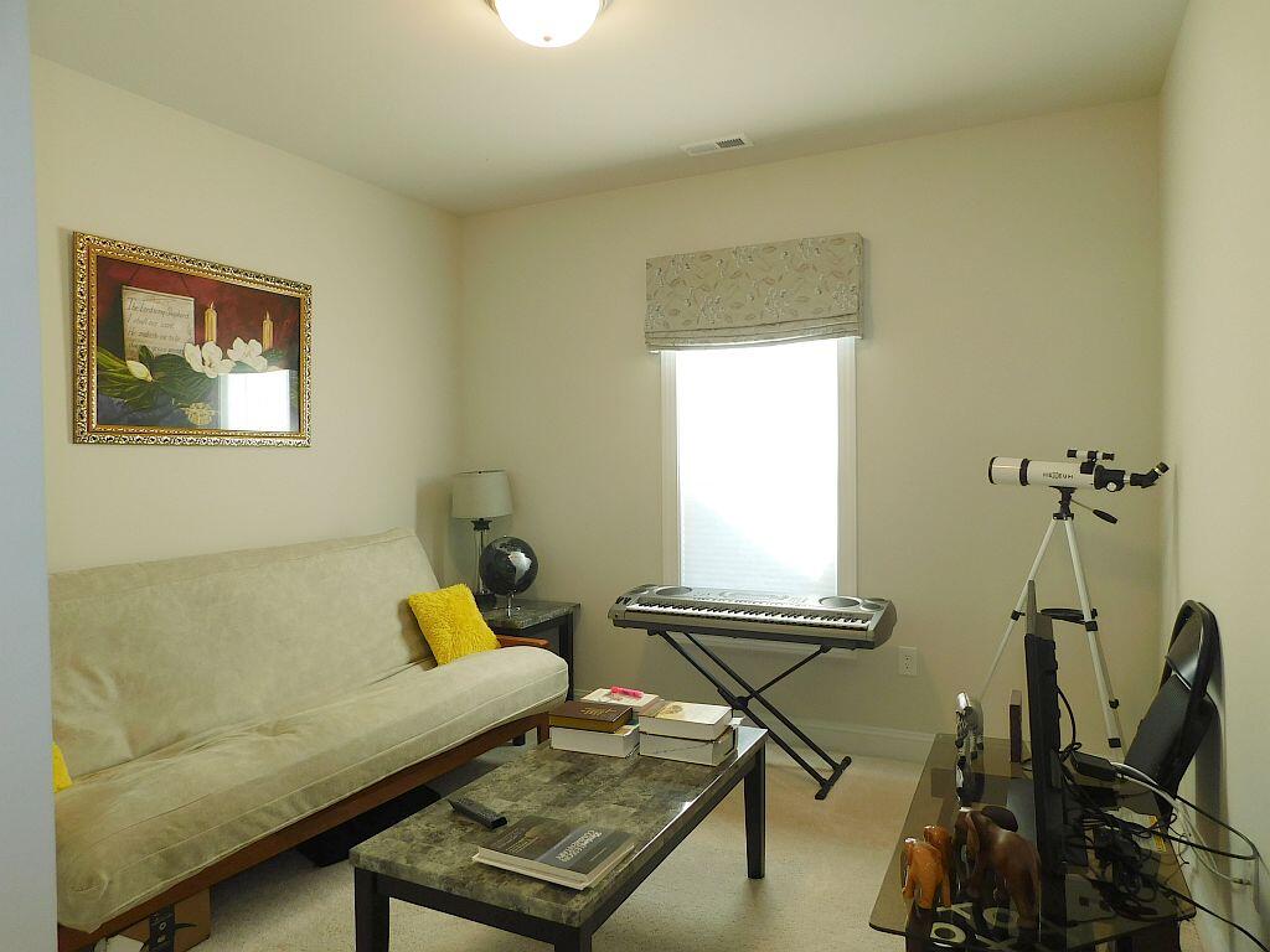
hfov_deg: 73.9
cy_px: 476
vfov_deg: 58.9
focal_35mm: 23
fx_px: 844
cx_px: 635
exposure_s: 1/50
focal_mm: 4
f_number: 3
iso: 125
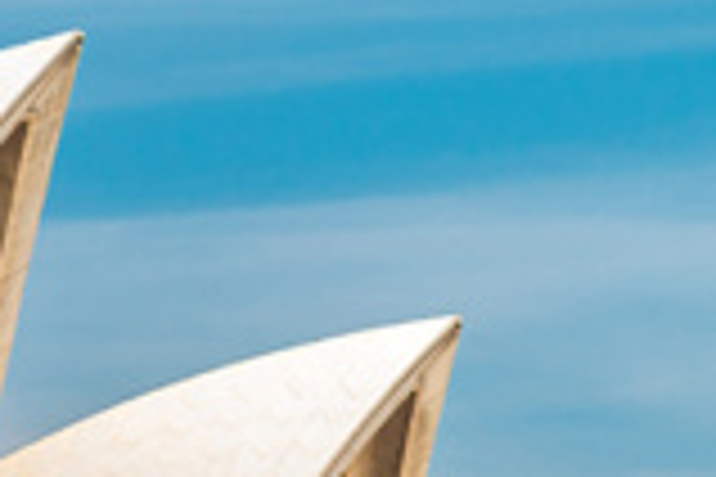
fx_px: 8770
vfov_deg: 3.1
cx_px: -534
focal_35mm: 441
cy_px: 250
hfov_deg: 4.6
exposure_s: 1/250
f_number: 5.6
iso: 100
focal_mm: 70
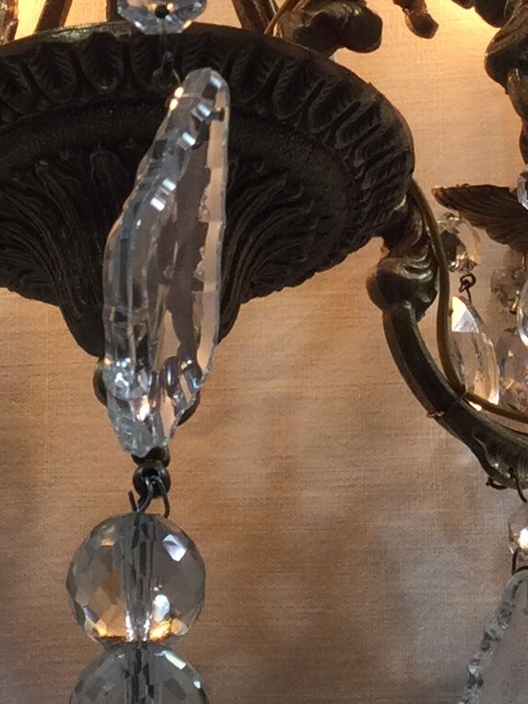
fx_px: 2726
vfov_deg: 14.5
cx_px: 175
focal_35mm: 134
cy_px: 35
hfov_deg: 11.1
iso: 25
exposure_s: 1/103
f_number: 2.4
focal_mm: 3.3
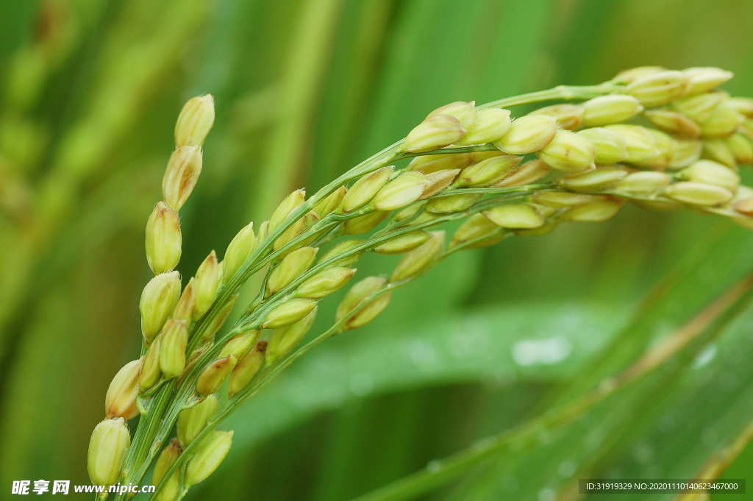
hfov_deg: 15.2
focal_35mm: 135
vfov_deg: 10.1
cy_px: 250
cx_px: 376
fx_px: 2821
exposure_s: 1/125
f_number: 8
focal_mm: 90
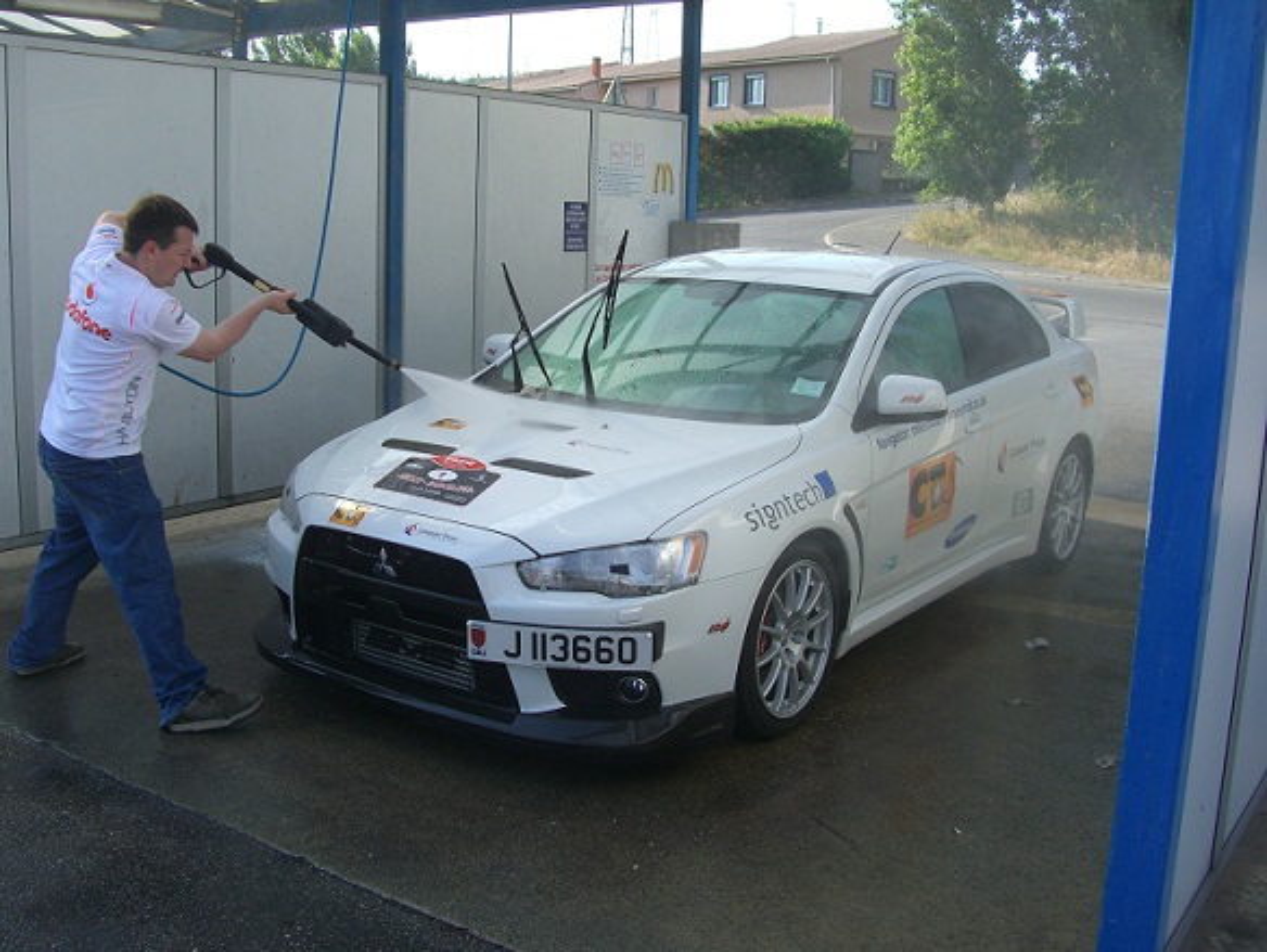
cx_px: 634
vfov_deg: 37.8
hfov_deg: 48.9
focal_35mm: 38
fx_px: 1392
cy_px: 476
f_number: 5.6
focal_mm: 7.9
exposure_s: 1/160
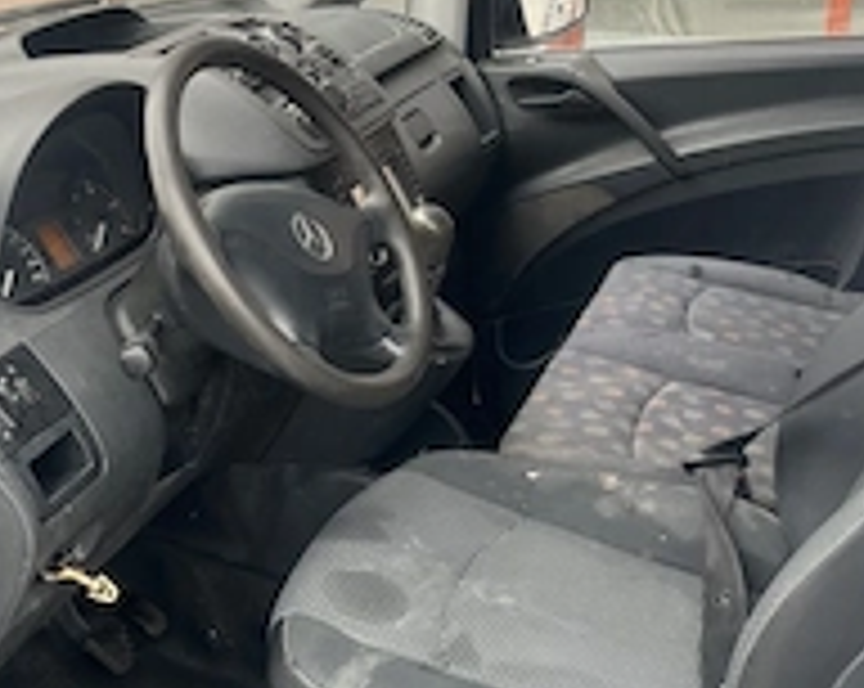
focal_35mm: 53
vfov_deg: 28.5
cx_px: 400
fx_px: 1353
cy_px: 400
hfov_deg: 35.4
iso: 50
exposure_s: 1/172
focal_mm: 5.1
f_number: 1.6
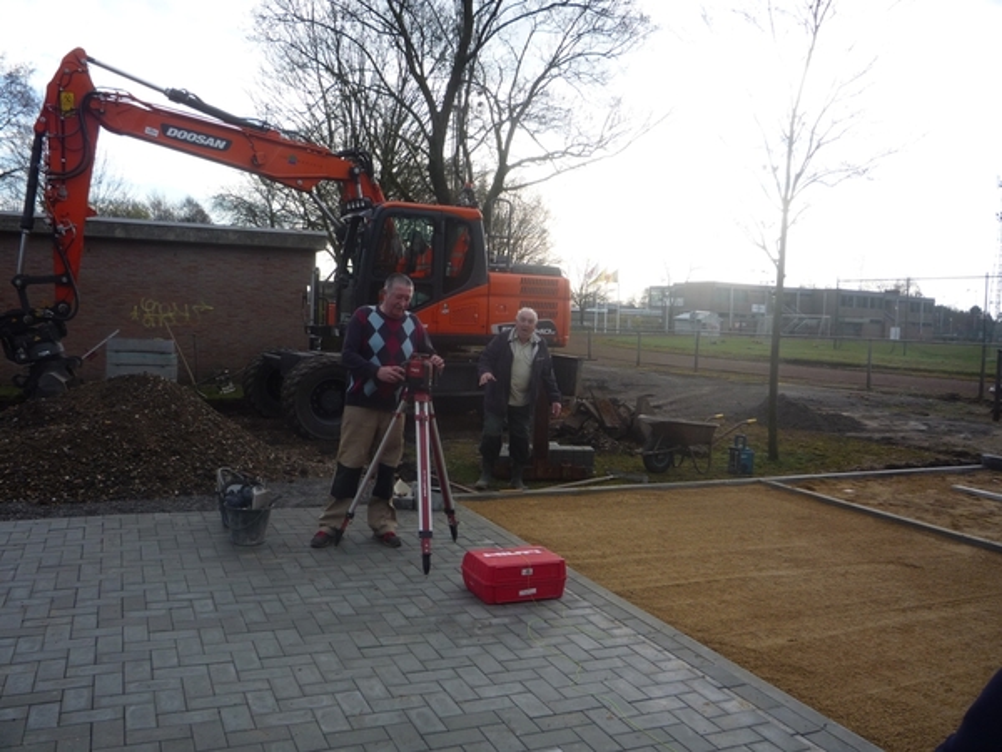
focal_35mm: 30
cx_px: 501
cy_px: 376
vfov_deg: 46.8
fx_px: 868
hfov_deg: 60.0
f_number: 4
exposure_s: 1/250
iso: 100
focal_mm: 5.2
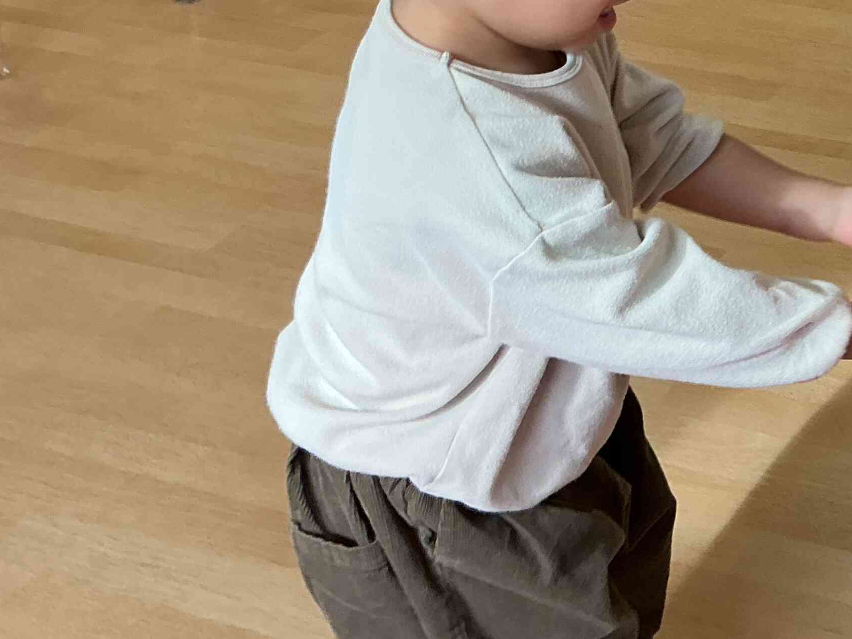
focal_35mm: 69
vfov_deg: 20.8
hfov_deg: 25.5
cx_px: 1003
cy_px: 44
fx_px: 1698
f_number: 1.8
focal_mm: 3
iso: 40
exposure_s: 1/120
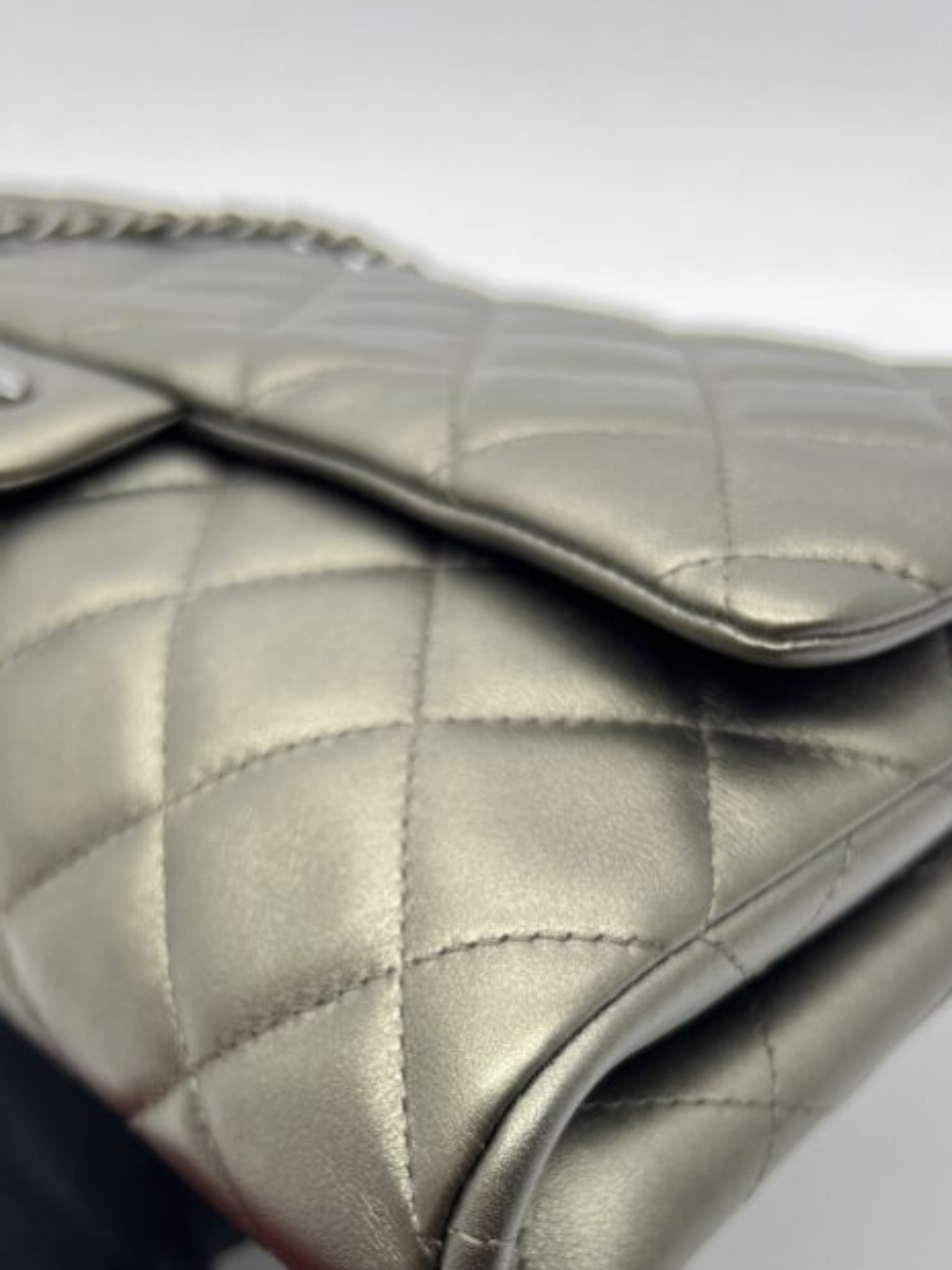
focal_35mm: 43
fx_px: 1577
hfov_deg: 33.5
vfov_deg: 42.7
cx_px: 416
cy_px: 923
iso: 50
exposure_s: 1/100
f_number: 1.5
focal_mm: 5.7
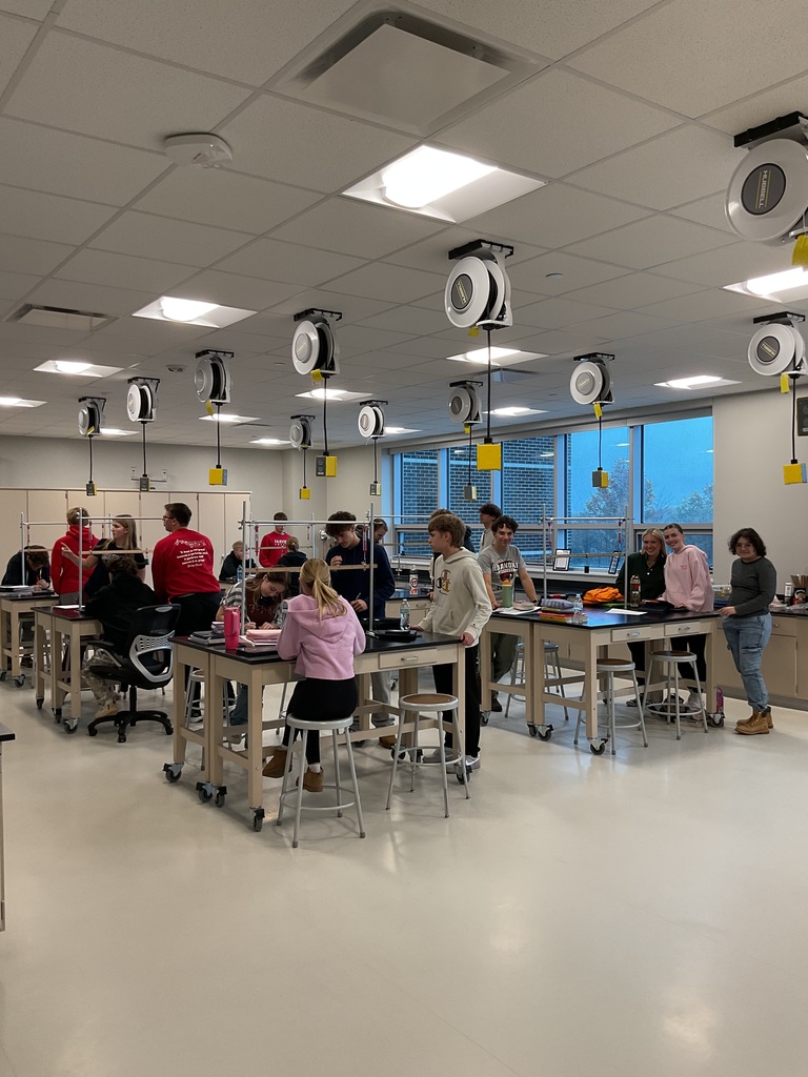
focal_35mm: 29
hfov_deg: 48.2
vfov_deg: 61.7
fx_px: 903
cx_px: 404
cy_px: 538
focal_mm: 3
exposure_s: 1/60
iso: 50
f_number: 1.8
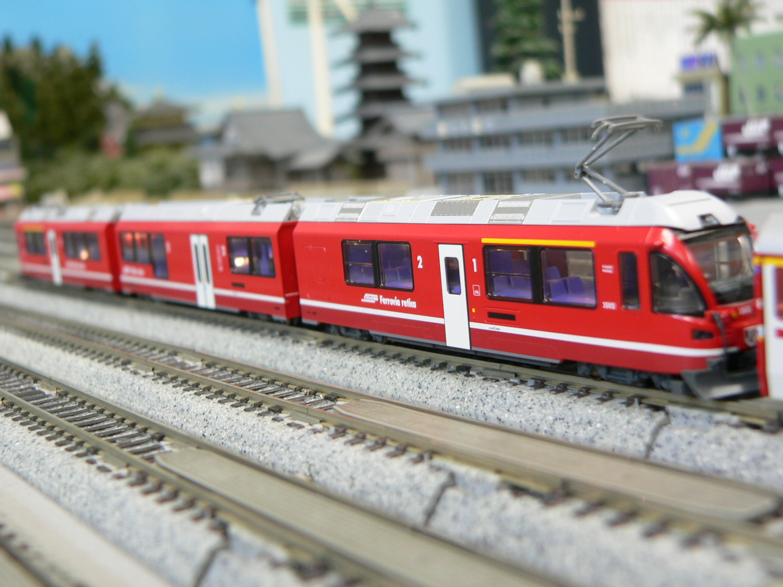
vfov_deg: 28.6
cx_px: 392
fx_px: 1154
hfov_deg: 37.5
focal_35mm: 51
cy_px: 294
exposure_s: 1/5
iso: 100
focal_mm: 8.5
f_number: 2.8
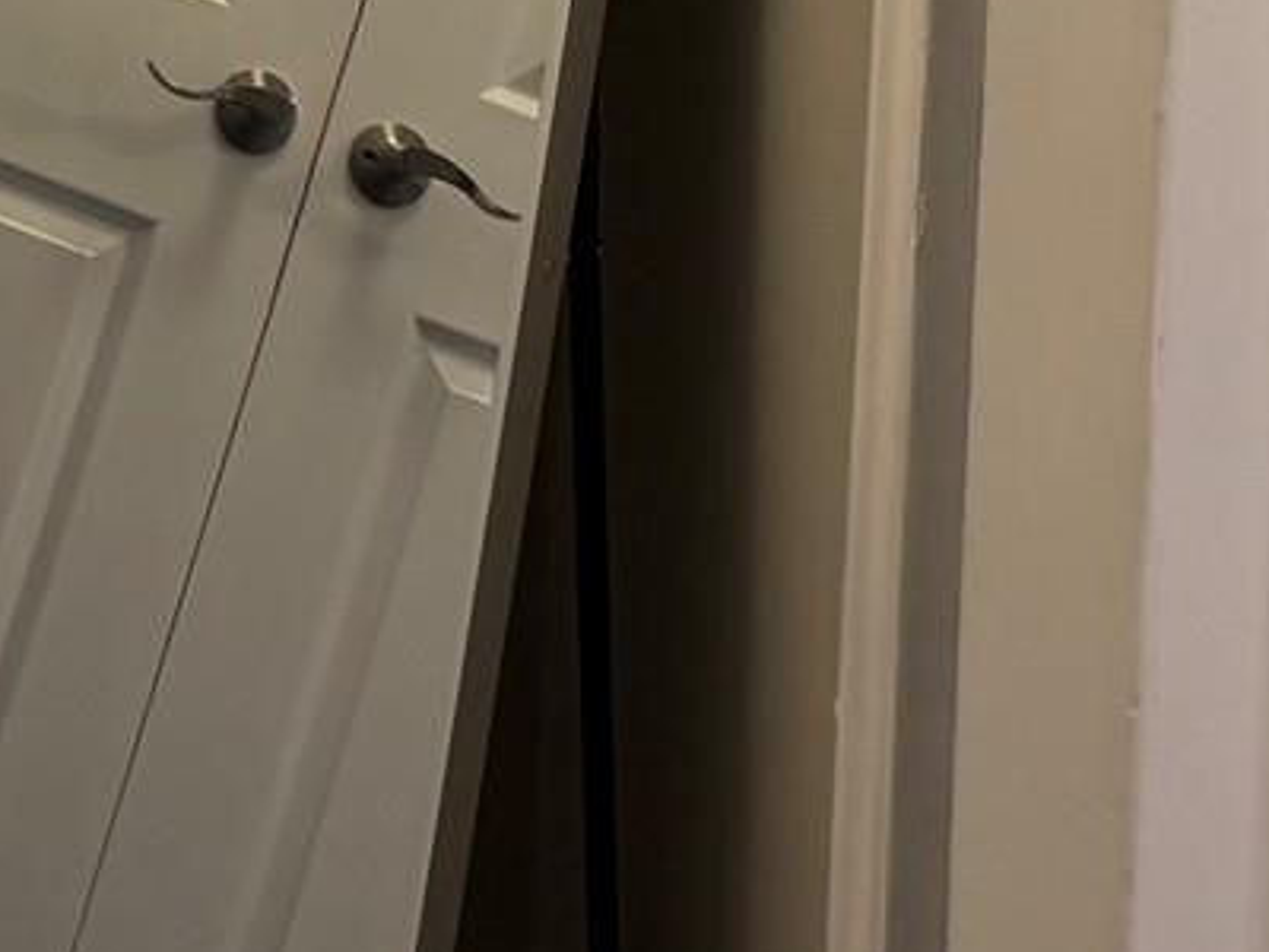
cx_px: -688
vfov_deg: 10.3
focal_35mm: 133
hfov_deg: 13.8
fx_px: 4876
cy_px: -933
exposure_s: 1/60
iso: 100
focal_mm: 5.96
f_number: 1.6
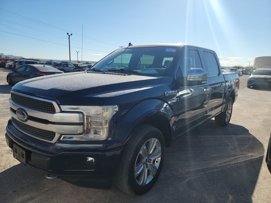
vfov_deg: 56.8
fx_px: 188
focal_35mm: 24
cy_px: 102
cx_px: 136
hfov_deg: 71.6
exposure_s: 1/1005
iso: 50
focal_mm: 6.7
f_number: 1.8
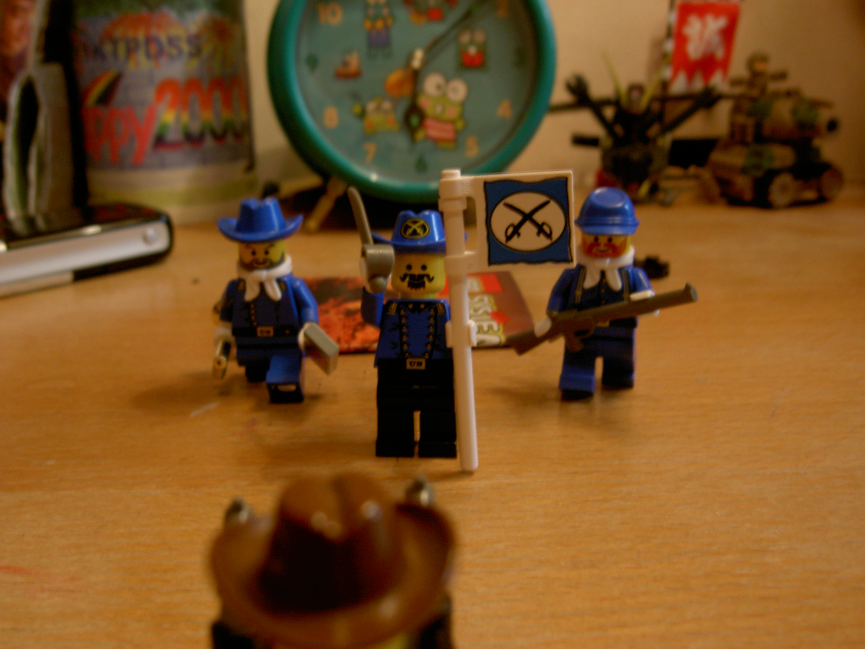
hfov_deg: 54.0
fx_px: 850
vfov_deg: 41.8
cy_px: 324
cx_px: 432
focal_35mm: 34
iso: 50
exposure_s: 1/8
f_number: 2.8
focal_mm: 5.6
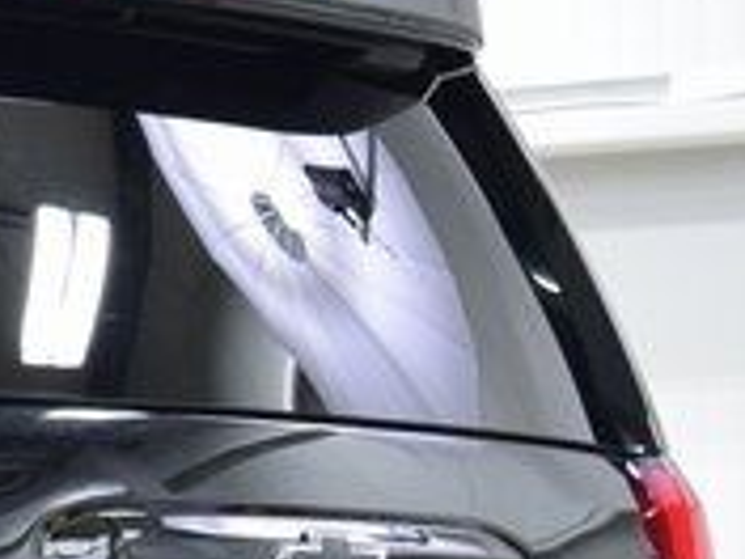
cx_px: -1037
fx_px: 6323
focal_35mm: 294
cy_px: 976
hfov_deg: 6.4
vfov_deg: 5.0
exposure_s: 1/15
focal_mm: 35
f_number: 6.3
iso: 900
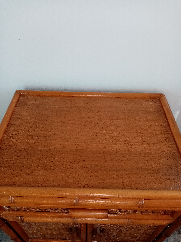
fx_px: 181
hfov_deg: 53.1
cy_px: 121
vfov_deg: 67.3
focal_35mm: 26
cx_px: 90
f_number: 1.8
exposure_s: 1/50
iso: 141
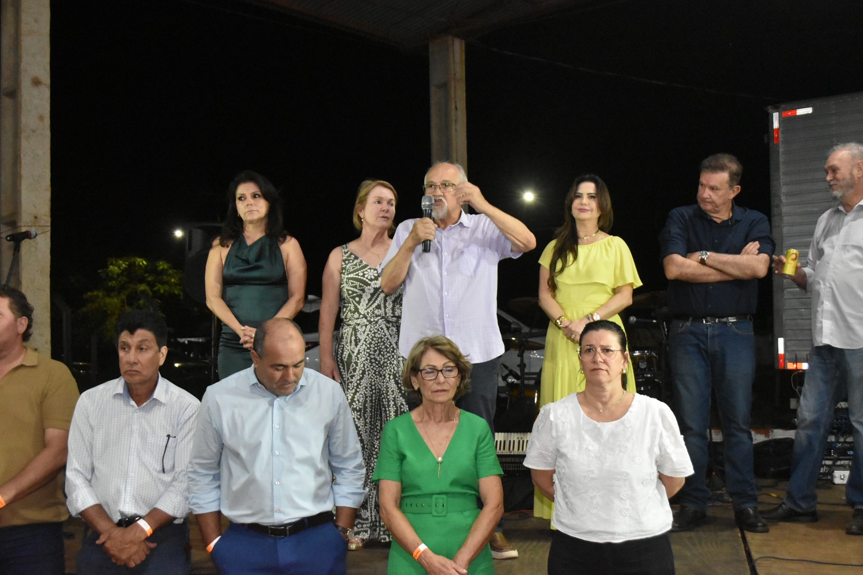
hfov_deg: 44.0
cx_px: 439
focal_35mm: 45
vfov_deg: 30.2
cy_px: 294
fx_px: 1067
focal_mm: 29
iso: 6400
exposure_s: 1/80
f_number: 5
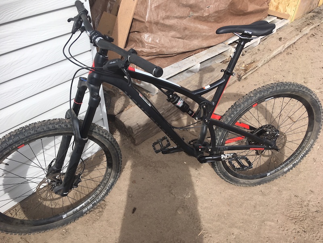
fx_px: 271
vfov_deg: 48.2
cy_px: 122
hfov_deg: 61.7
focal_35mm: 29
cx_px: 162
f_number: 2.2
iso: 25
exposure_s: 1/793
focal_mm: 4.15
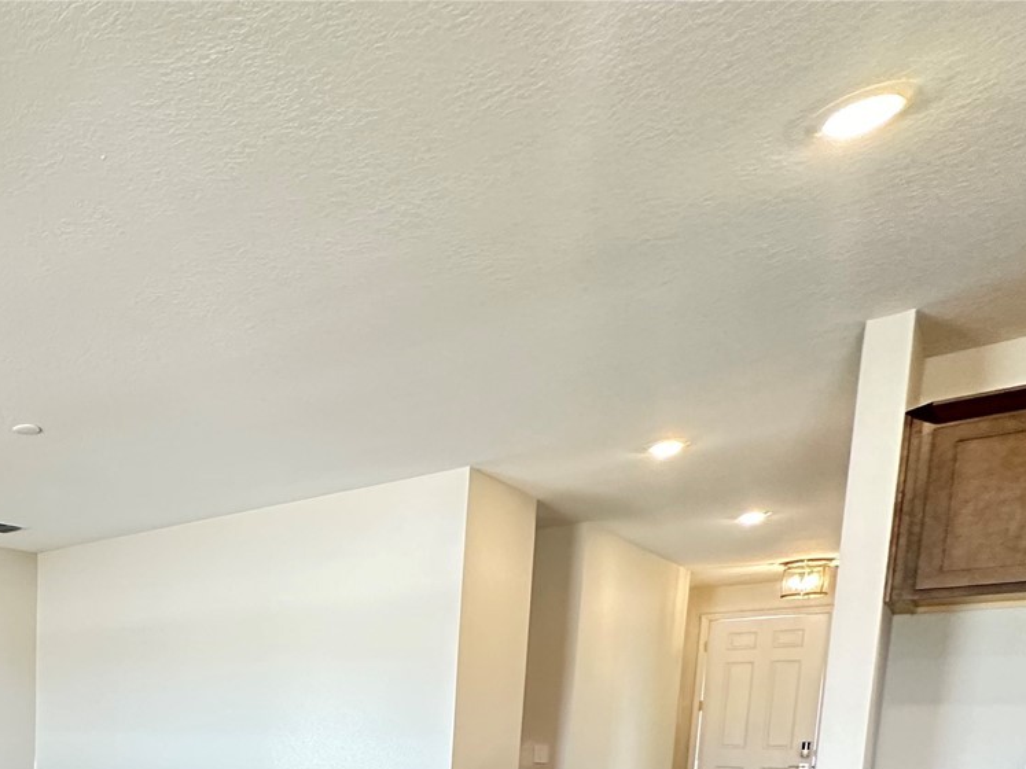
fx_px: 889
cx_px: -62
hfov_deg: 46.8
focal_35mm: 30
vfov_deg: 39.3
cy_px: 823
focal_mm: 2.22
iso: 320
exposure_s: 1/60
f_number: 2.2
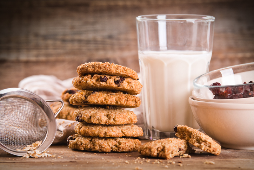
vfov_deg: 6.8
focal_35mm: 202
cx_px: 127
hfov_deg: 10.2
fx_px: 1429
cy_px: 85
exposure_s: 1/125
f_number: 6.3
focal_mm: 135
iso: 200
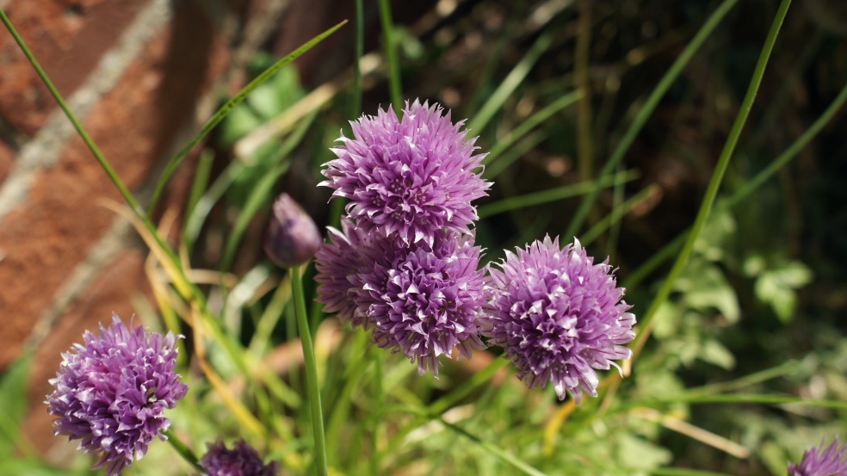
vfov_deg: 24.9
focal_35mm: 48
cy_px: 269
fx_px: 1078
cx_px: 425
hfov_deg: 42.9
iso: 100
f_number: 5.6
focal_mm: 30
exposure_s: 1/160
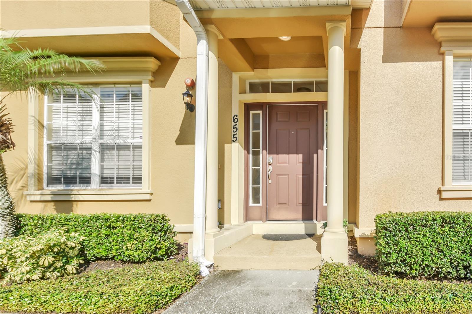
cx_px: 236
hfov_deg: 100.4
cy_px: 157
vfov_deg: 77.3
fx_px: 197
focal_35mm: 15
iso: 125
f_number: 7.1
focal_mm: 10
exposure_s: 1/250
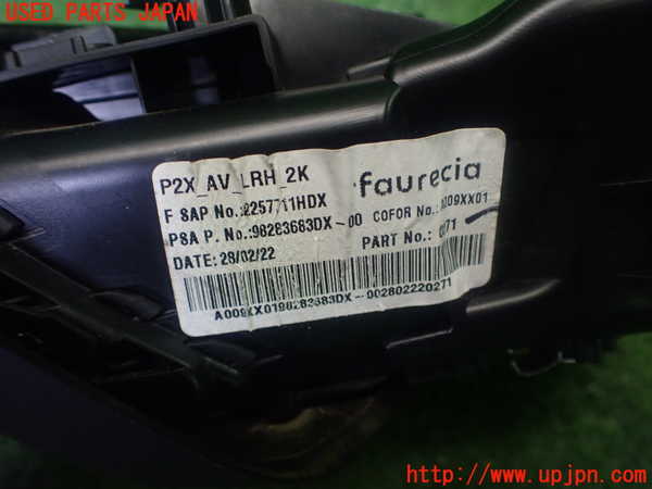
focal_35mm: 30
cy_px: 244
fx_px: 565
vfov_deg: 46.8
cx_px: 326
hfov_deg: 60.0
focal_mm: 5.4
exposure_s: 1/125
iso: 400
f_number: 2.3
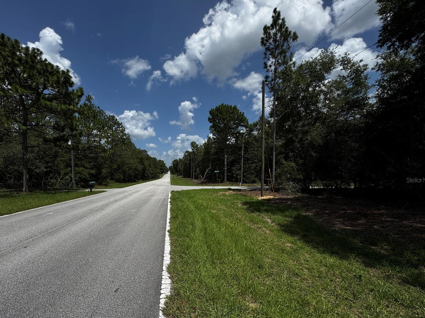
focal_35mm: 16
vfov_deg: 77.7
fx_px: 196
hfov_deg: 94.2
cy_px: 180
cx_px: 192
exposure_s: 1/3906
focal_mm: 2.22
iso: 32
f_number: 2.2
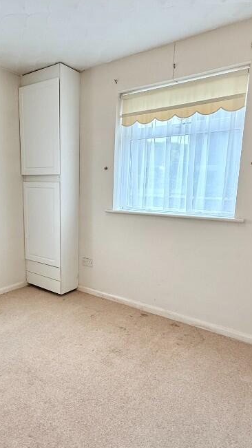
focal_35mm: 24
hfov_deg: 47.3
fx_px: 285
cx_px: 96
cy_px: 238
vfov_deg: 76.2
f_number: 2.2
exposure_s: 1/100
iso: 200
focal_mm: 2.22
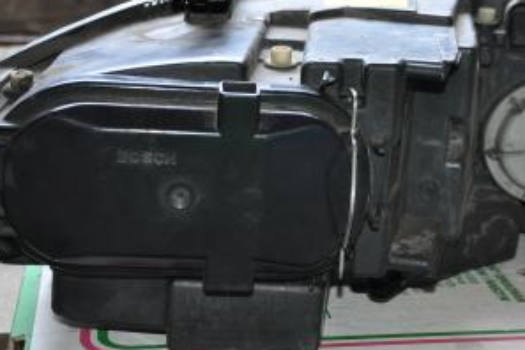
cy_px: 75
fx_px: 1400
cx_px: 322
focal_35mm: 96
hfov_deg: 21.2
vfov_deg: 14.2
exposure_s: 1/60
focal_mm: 38
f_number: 4.5
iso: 800
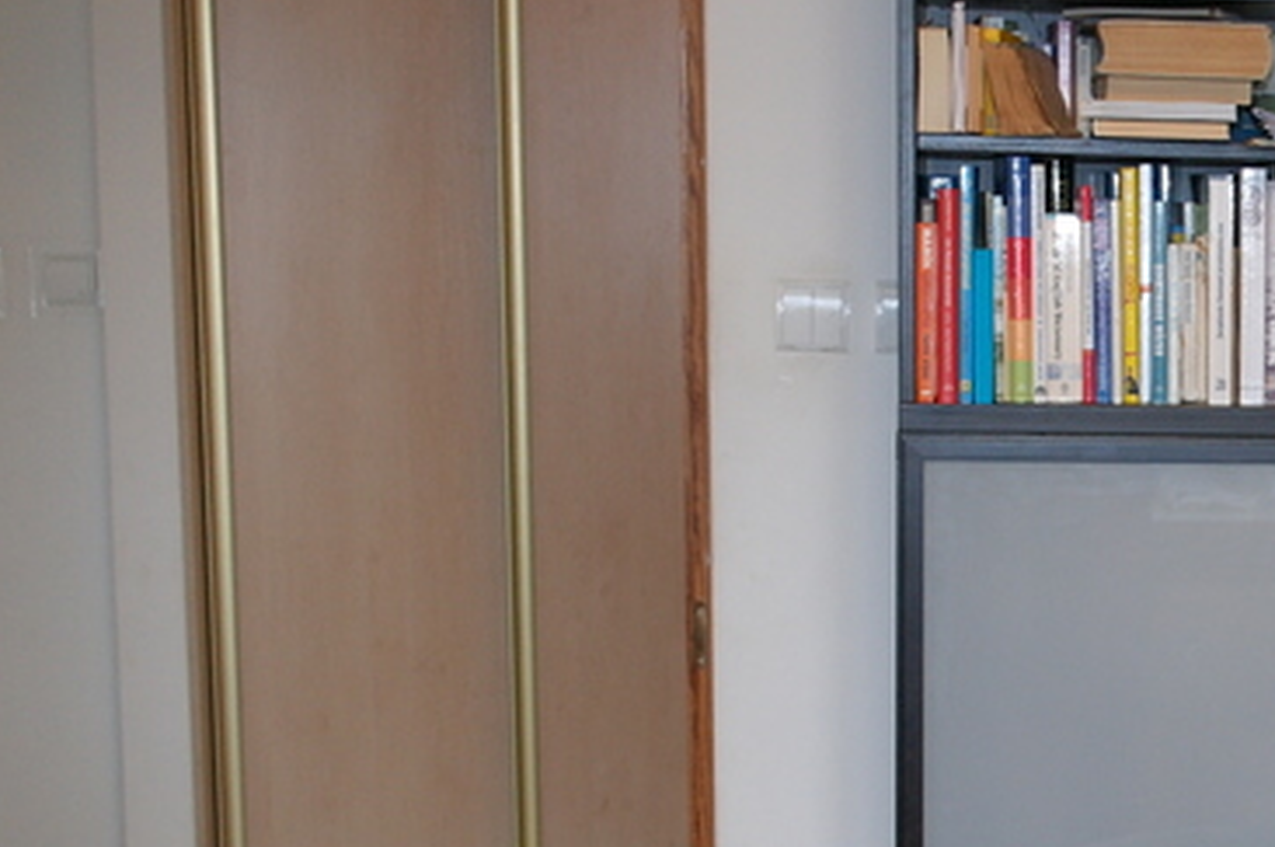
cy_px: 612
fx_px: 2971
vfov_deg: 16.2
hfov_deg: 22.6
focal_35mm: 84
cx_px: 1467
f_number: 3.5
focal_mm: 20
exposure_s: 1/40
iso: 400
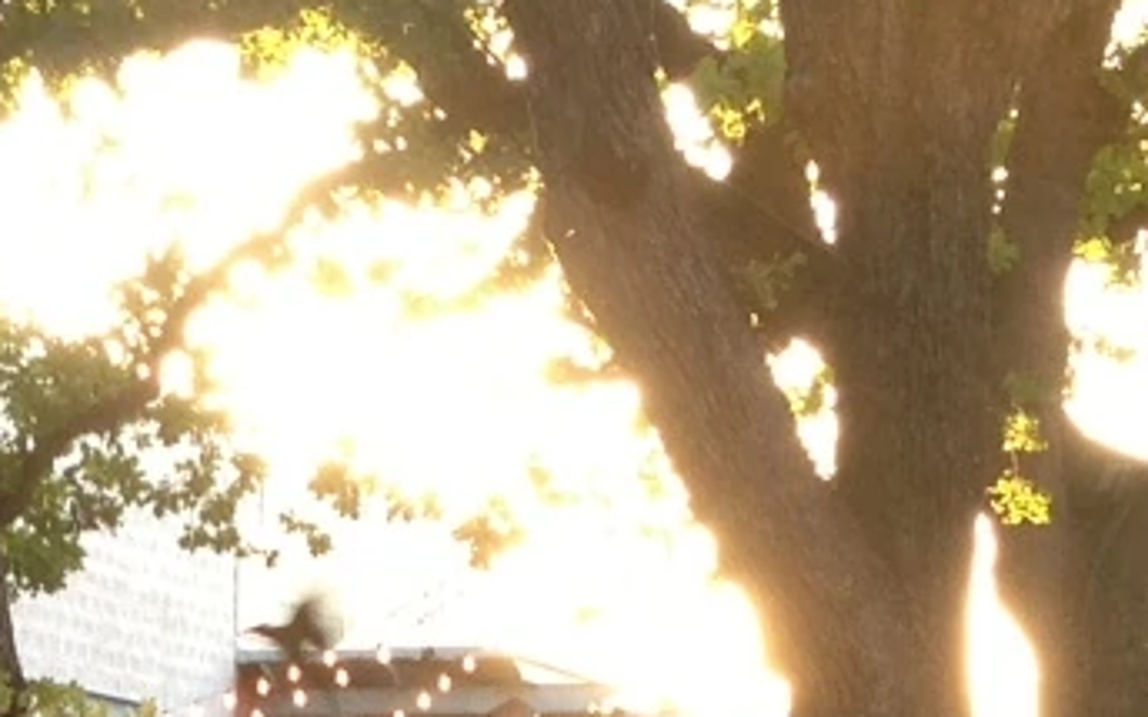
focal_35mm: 166
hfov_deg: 12.2
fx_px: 5194
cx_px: -444
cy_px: 1227
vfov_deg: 7.7
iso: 64
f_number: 2.4
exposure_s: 1/60
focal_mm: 4.13
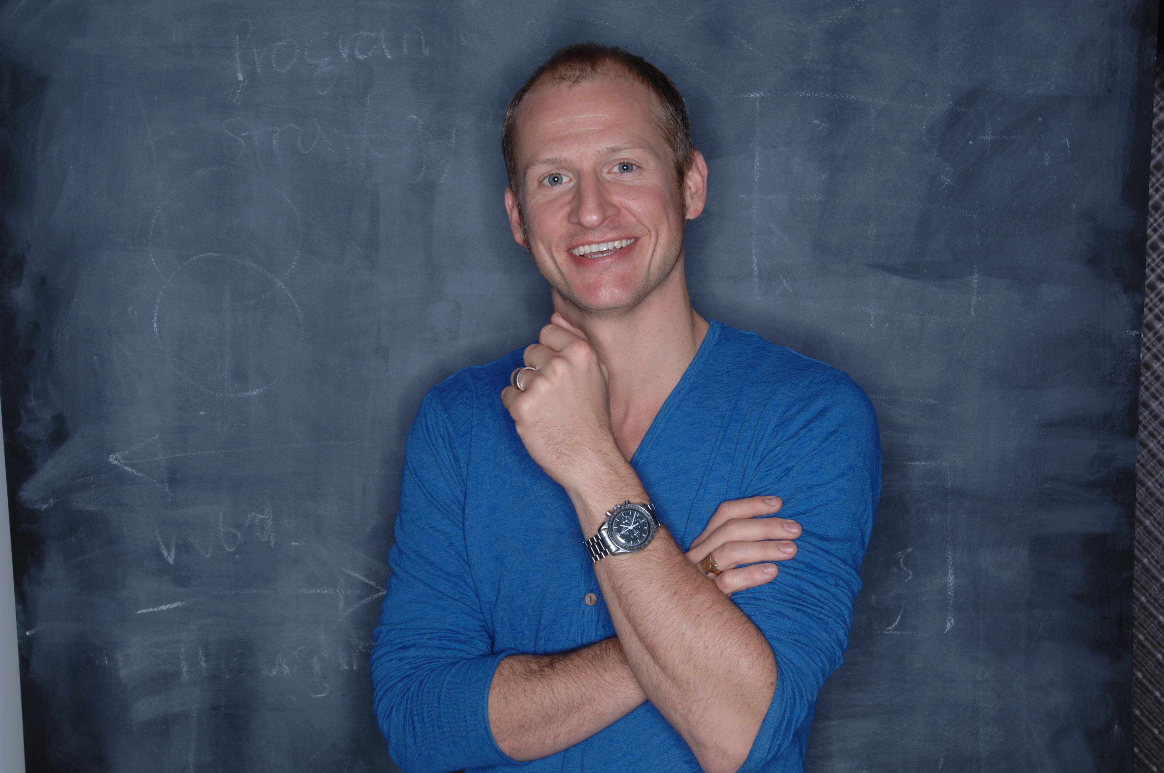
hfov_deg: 41.2
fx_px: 1550
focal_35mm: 48
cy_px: 386
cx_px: 582
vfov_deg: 28.0
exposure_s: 1/125
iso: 100
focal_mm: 32
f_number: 10
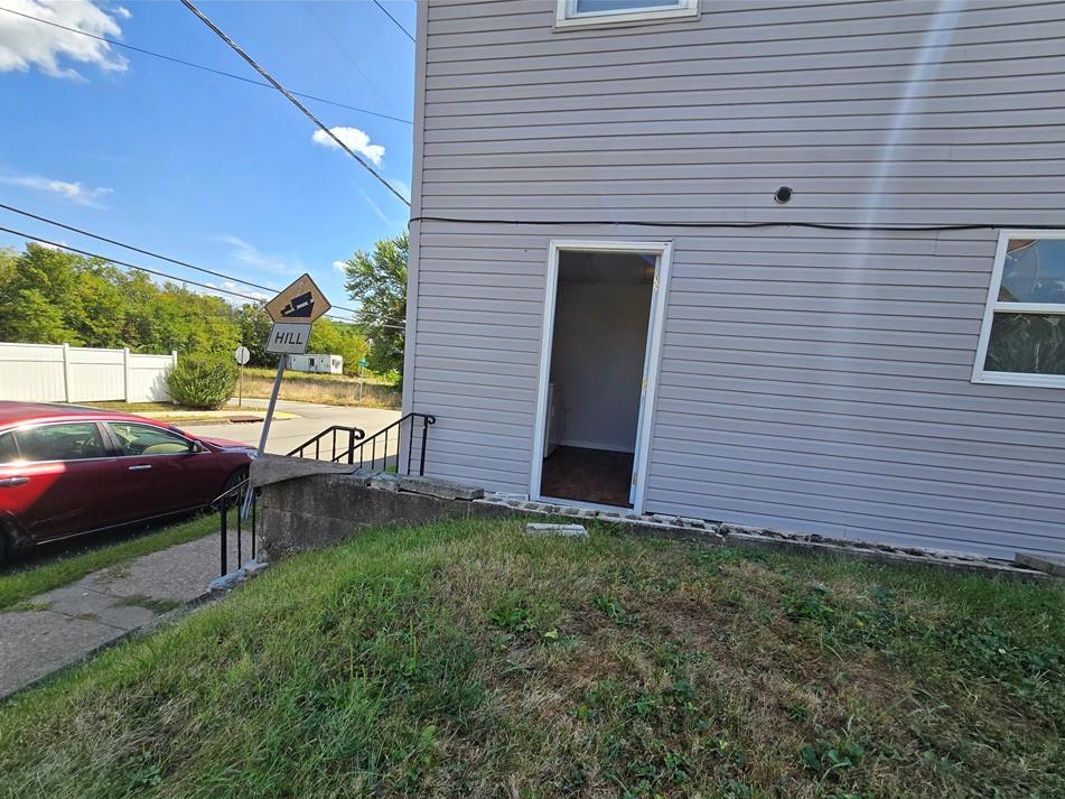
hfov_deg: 102.1
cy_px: 429
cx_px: 529
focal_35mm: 14
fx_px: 431
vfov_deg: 85.5
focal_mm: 2.2
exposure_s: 1/2000
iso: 80
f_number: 2.2
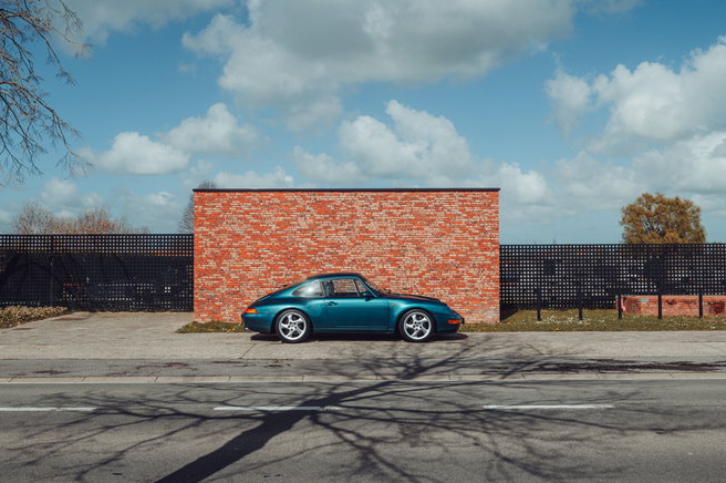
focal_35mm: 41
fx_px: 826
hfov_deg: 47.4
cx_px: 346
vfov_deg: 32.6
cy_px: 231
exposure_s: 1/200
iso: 100
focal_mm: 35
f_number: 7.1
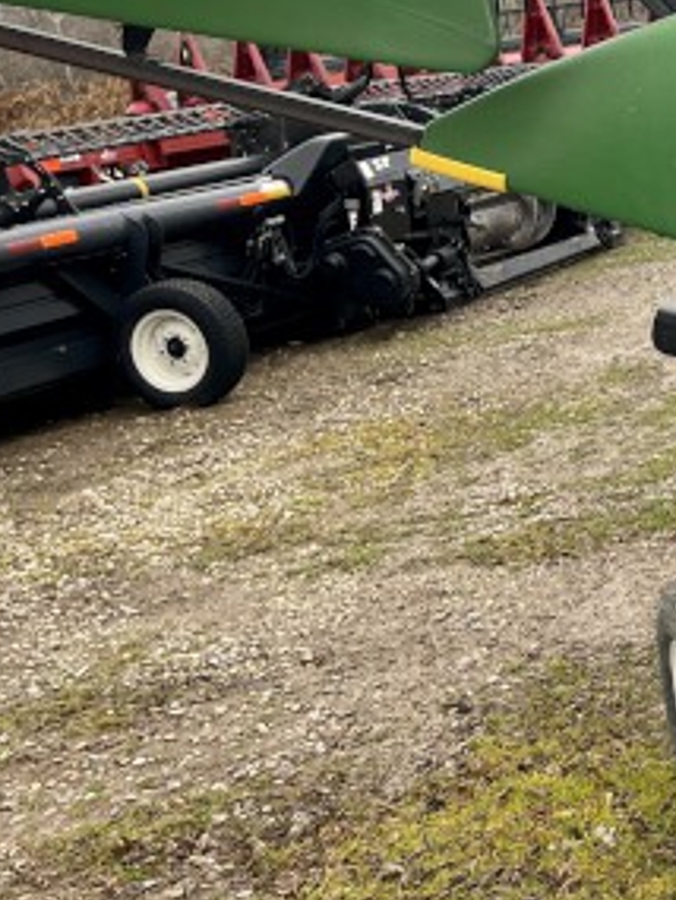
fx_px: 1899
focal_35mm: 73
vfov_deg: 26.2
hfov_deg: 18.3
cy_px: 180
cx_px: 970
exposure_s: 1/380
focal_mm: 5.1
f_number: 1.6
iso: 50
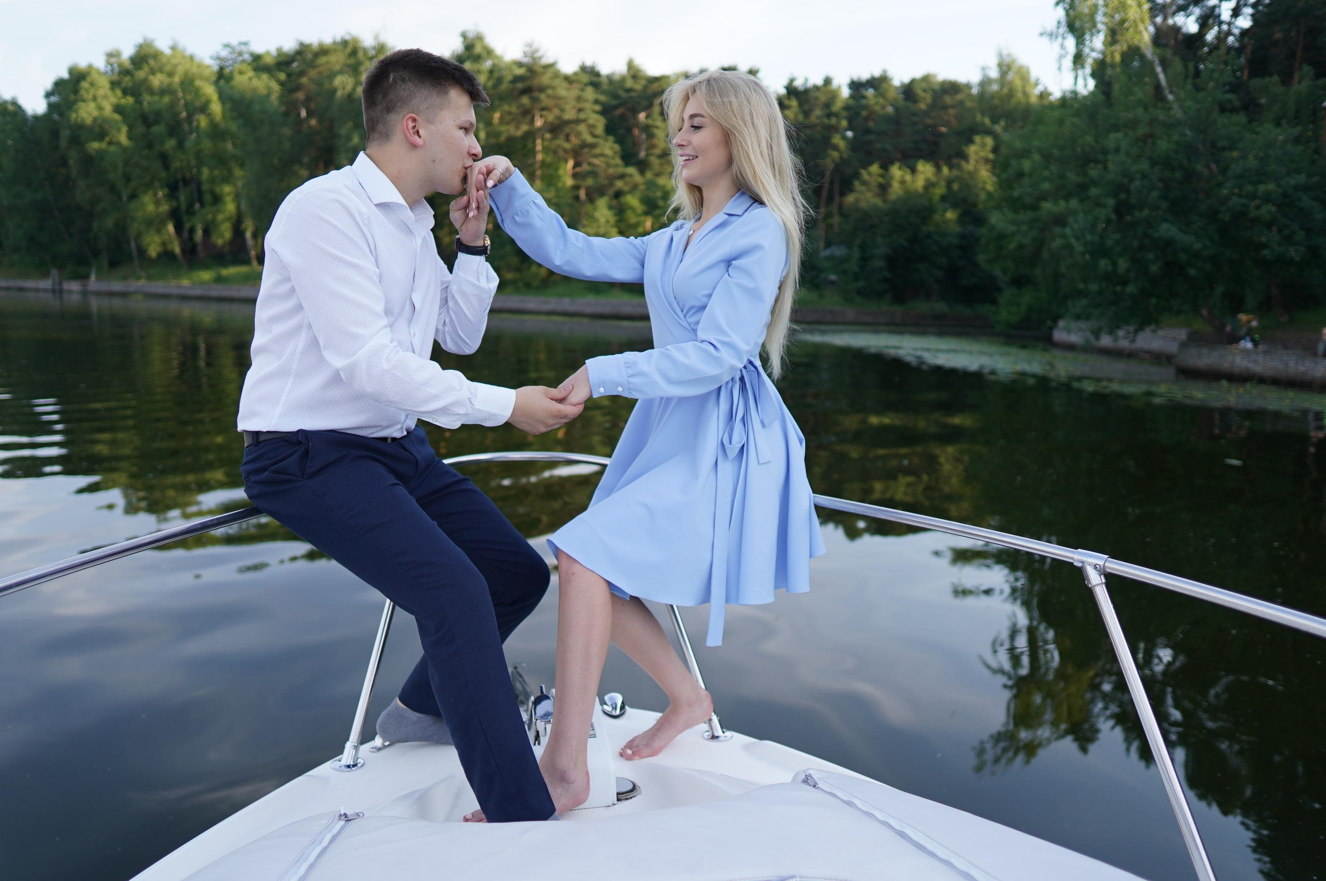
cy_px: 440
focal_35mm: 24
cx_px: 663
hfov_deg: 73.8
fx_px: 883
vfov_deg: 53.0
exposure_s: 1/2500
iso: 100
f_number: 1.4
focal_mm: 16
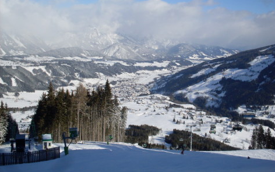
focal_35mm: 41
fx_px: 307
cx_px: 139
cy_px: 69
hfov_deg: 48.2
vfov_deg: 31.2
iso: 80
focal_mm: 6.3
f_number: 8.4
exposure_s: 1/500
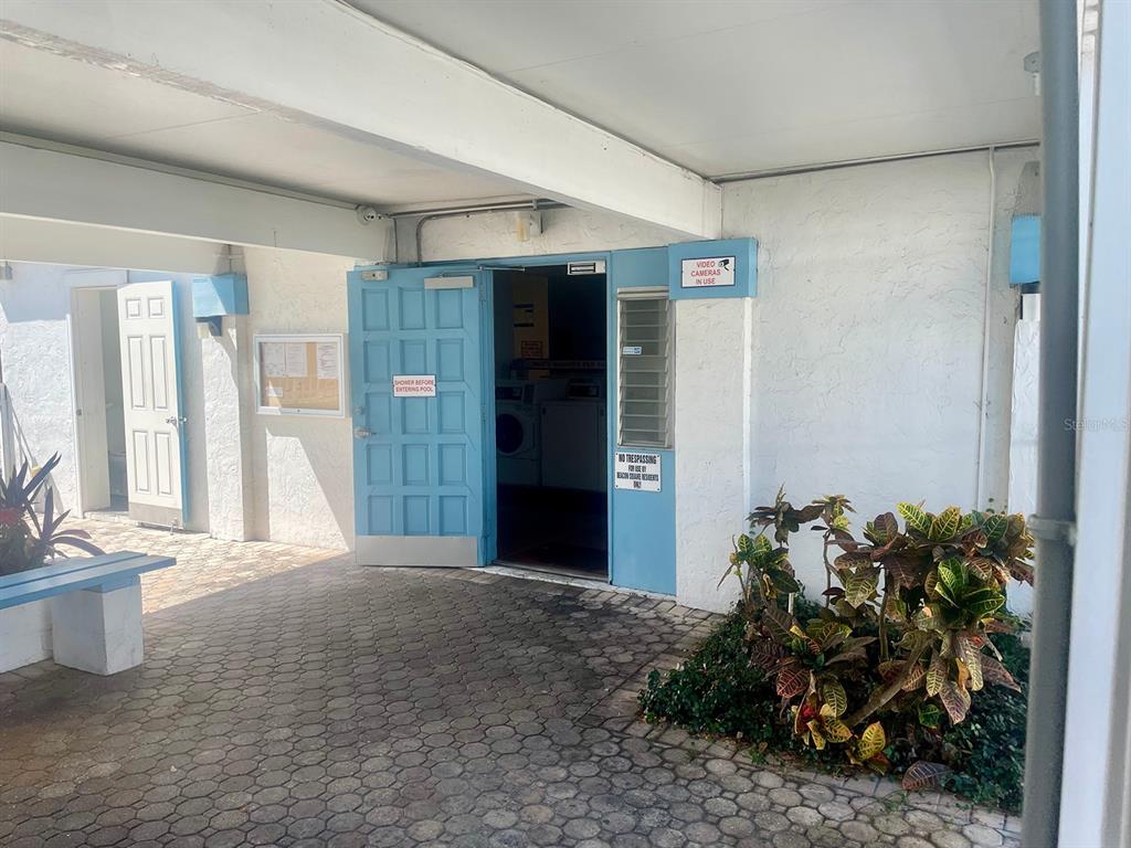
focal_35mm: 26
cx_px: 566
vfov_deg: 53.1
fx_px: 849
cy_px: 424
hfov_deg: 67.3
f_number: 1.6
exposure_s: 1/1052
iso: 32
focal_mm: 4.2
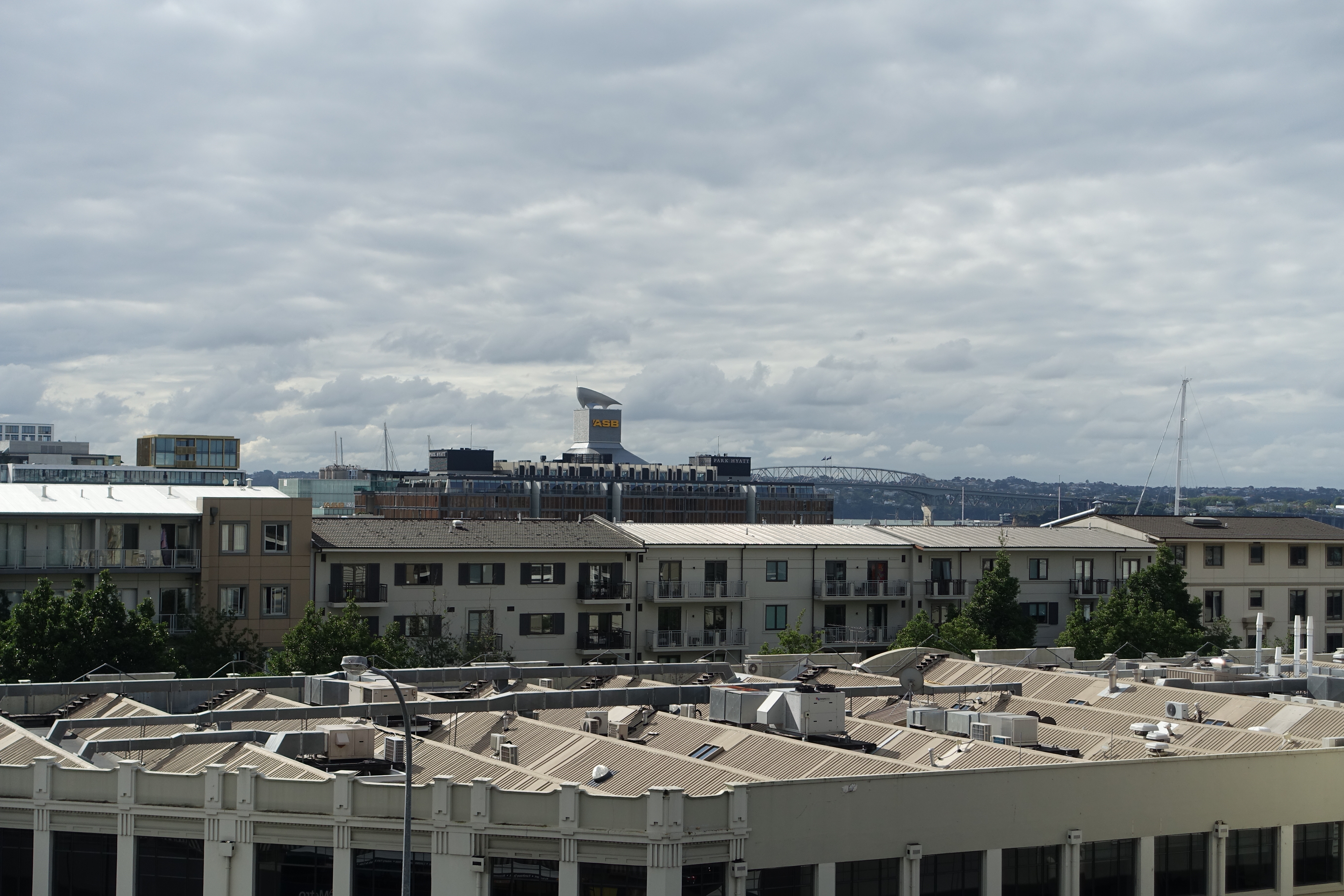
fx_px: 2053
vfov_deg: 24.6
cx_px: 672
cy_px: 448
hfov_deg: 36.2
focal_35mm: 55
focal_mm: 20.05
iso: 125
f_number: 4
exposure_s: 1/200
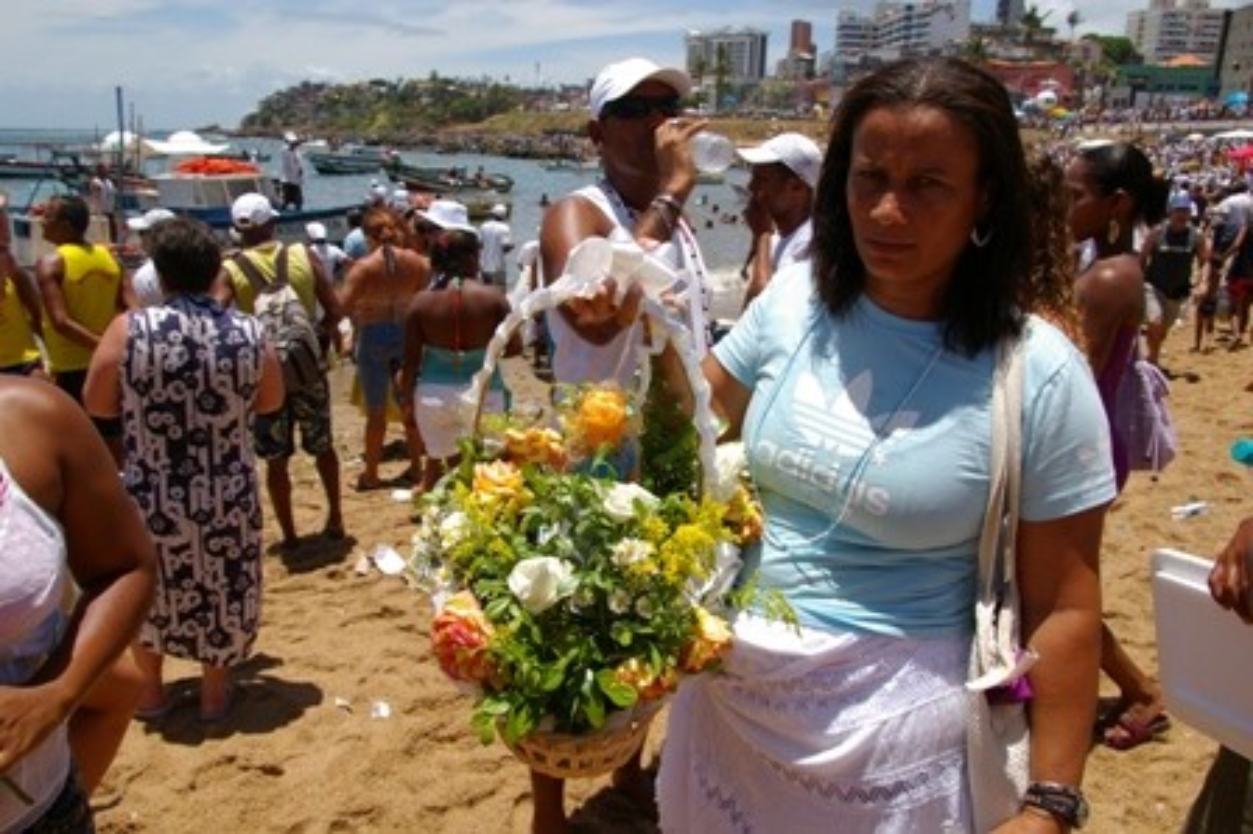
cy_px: 417
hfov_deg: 67.4
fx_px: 939
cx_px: 626
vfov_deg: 47.9
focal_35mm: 27
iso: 200
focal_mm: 18
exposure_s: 1/500
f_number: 9.5
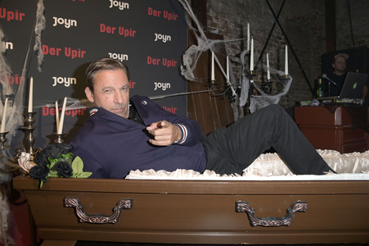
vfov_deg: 53.1
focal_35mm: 24
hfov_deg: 73.8
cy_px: 123
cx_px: 184
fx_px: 246
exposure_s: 1/160
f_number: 5
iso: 1250
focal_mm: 24
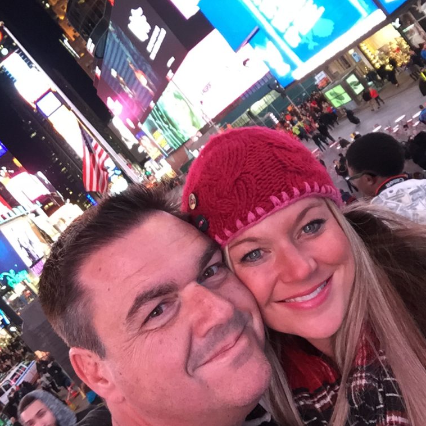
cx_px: 203
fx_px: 515
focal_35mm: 37
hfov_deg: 44.9
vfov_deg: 44.9
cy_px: 215
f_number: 2.2
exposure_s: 1/30
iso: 125
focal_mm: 2.65
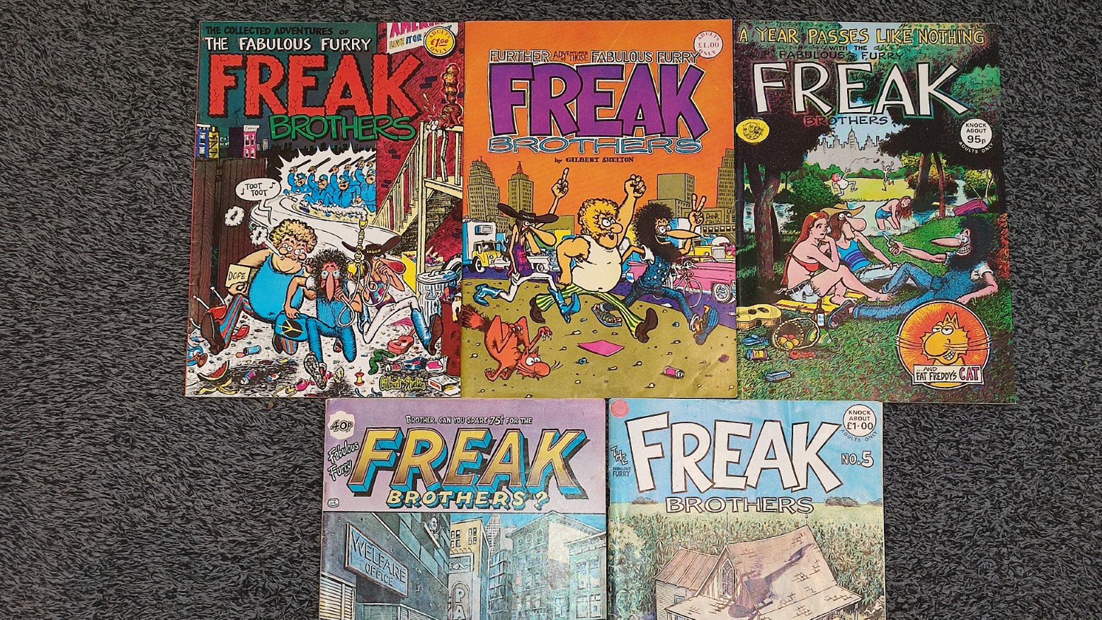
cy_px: 402
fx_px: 818
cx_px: 545
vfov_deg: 41.1
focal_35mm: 28
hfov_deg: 67.9
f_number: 1.9
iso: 654
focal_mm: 6.04
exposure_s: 1/33
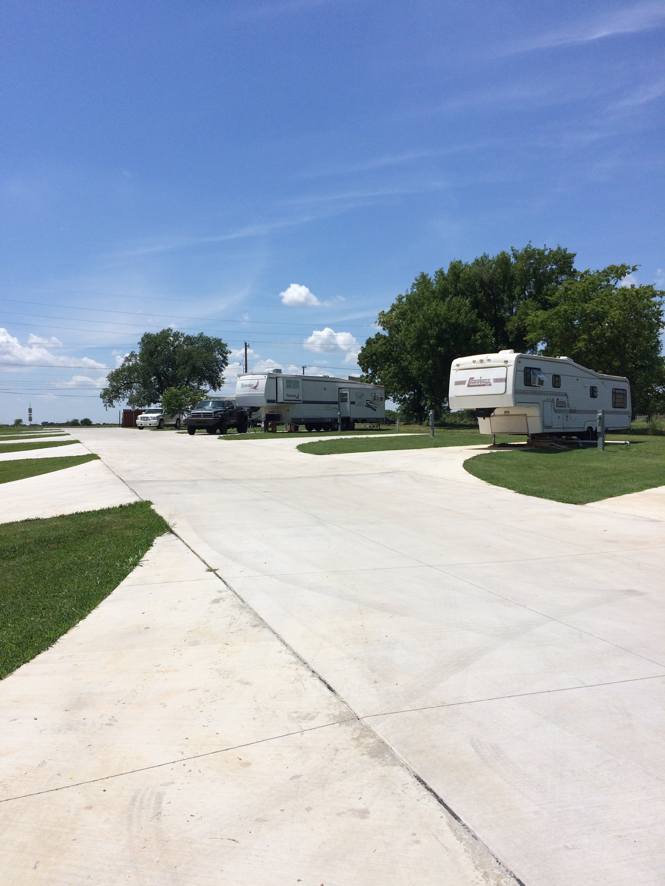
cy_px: 443
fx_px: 743
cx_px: 332
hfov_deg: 48.2
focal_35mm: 29
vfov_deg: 61.7
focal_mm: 4.15
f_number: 2.2
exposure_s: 1/4566
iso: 32
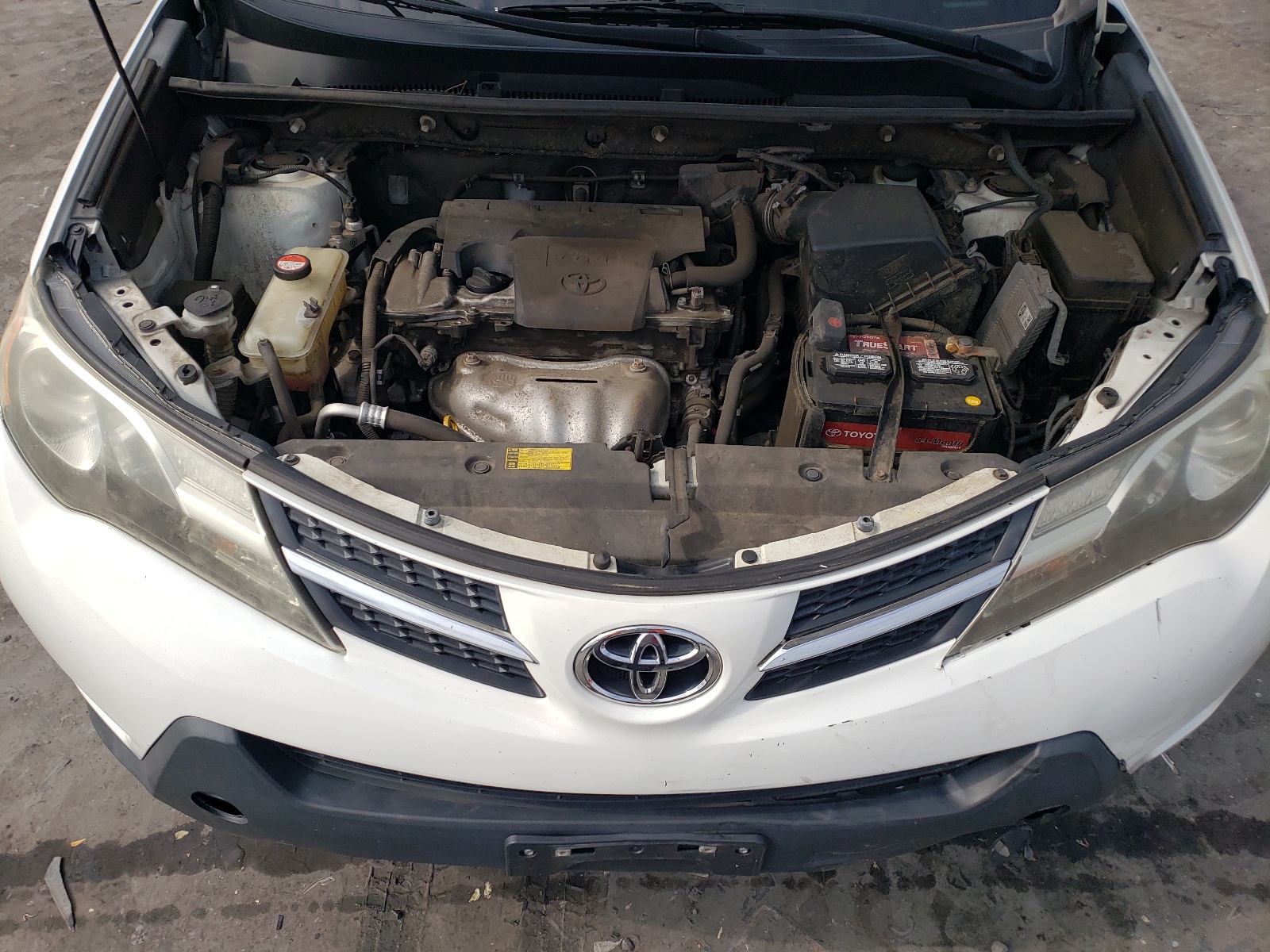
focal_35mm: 26
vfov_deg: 53.1
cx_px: 635
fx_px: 954
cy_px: 476
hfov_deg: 67.3
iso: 50
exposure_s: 1/5000
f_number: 1.5
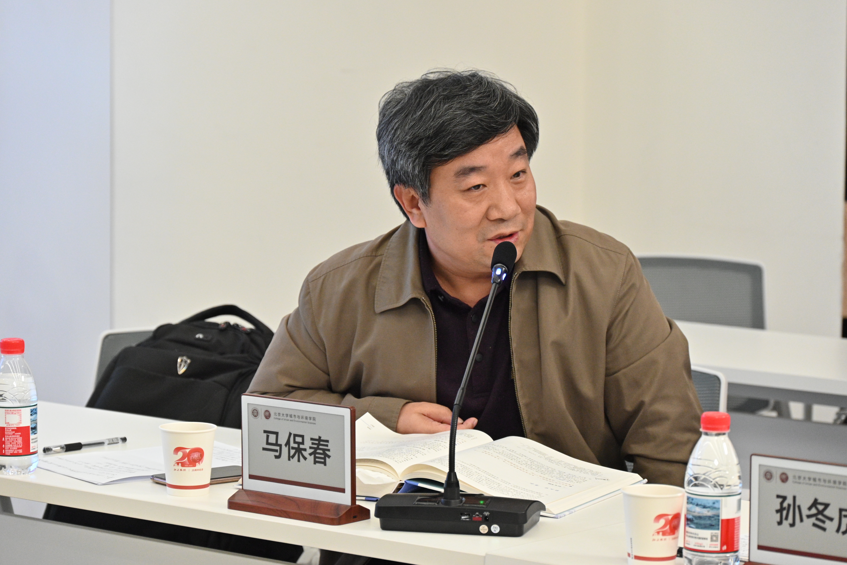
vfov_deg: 10.6
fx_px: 3060
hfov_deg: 15.8
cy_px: 282
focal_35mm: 130
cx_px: 424
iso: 3600
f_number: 6.3
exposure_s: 1/160
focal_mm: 130
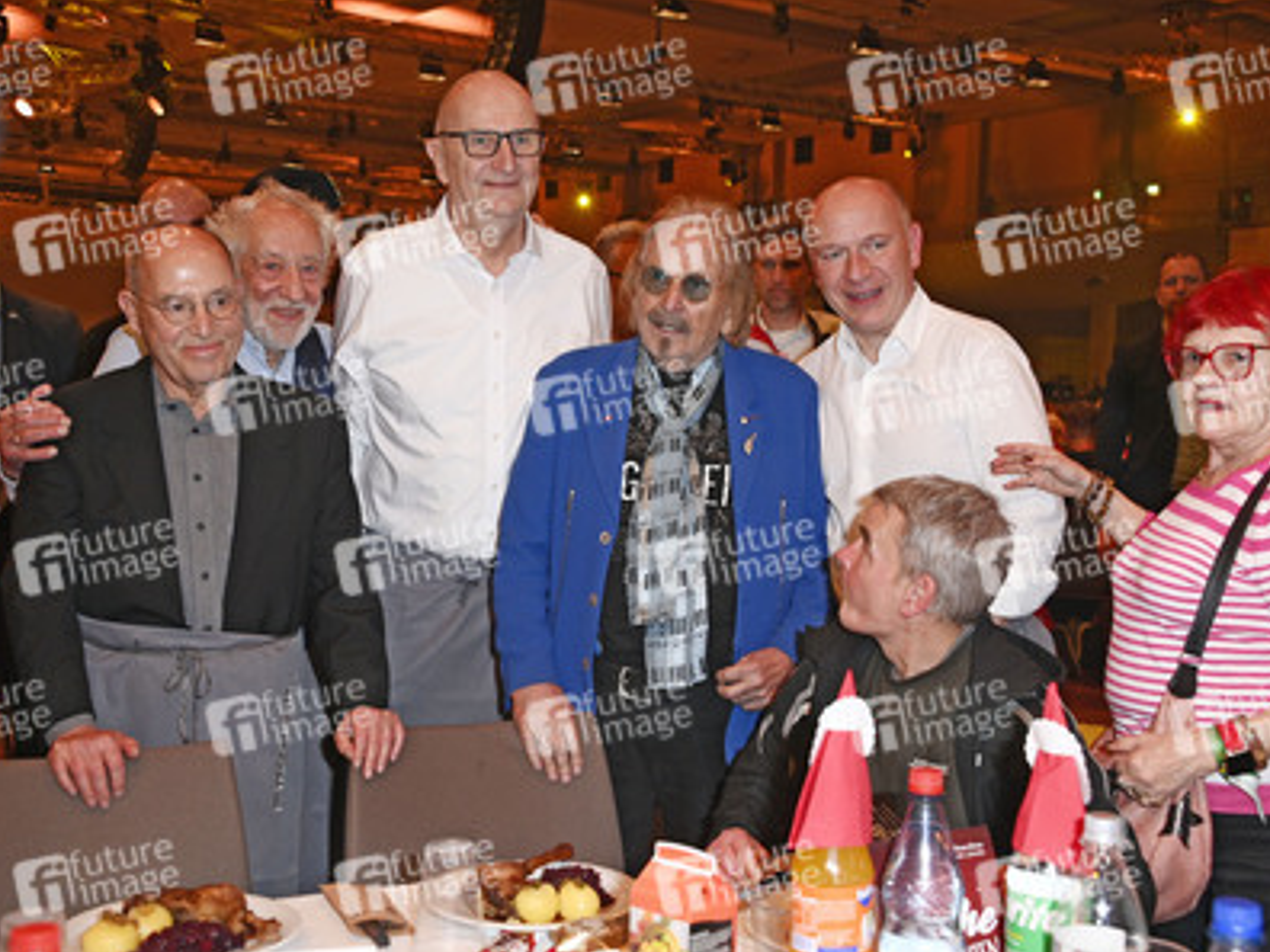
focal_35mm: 46
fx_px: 1688
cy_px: 478
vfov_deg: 31.5
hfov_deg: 41.2
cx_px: 653
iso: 1000
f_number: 5.6
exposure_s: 1/60
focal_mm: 42
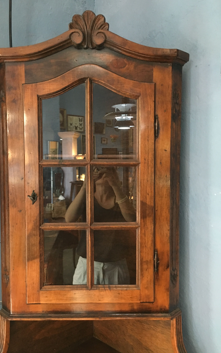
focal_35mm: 31
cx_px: 105
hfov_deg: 40.6
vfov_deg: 61.2
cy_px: 175
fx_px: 299
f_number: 2.2
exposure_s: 1/17
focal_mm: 4.15
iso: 400
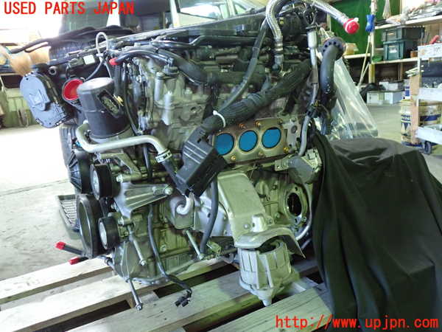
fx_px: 383
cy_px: 166
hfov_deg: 60.0
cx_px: 221
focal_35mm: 30
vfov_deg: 46.8
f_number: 2.3
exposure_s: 1/30
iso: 500
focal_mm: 5.4
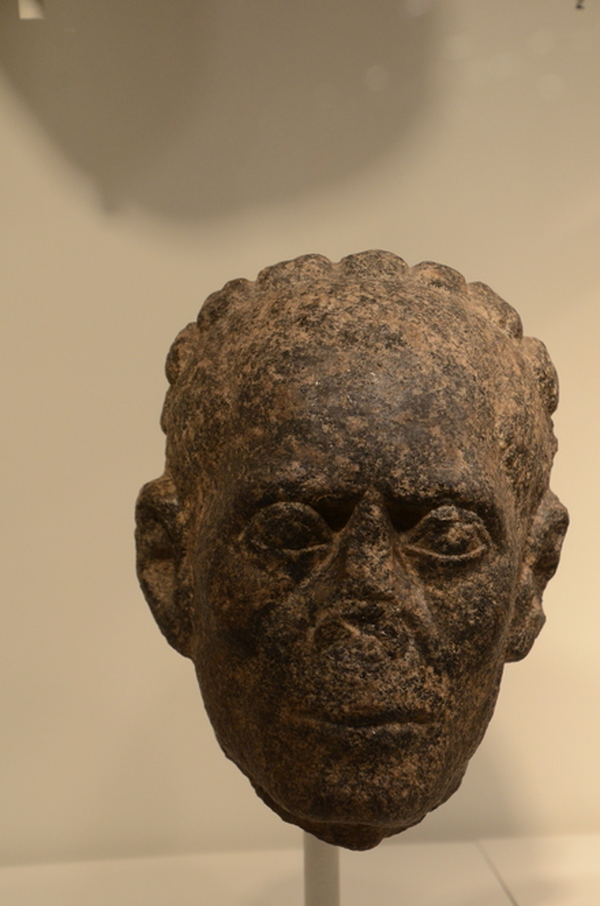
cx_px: 300
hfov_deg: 13.0
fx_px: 2636
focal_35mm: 105
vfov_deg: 19.5
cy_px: 453
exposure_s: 1/100
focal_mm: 70
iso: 1000
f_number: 7.1
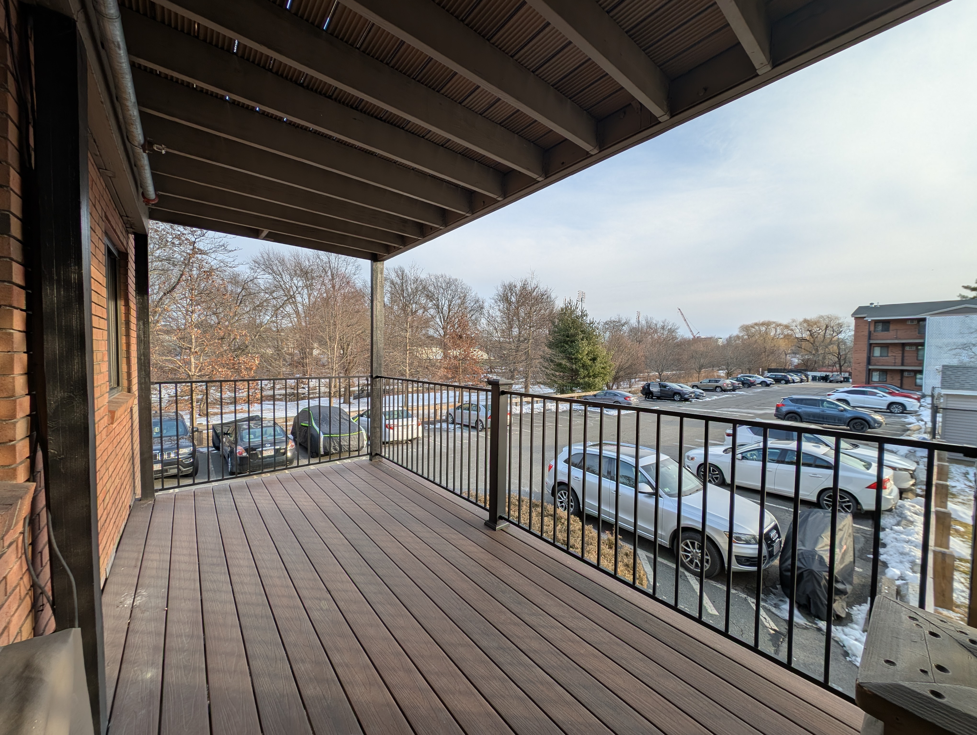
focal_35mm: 12
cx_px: 488
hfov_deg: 110.5
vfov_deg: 94.6
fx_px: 339
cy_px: 368
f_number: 1.95
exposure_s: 1/610
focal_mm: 2.23
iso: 44
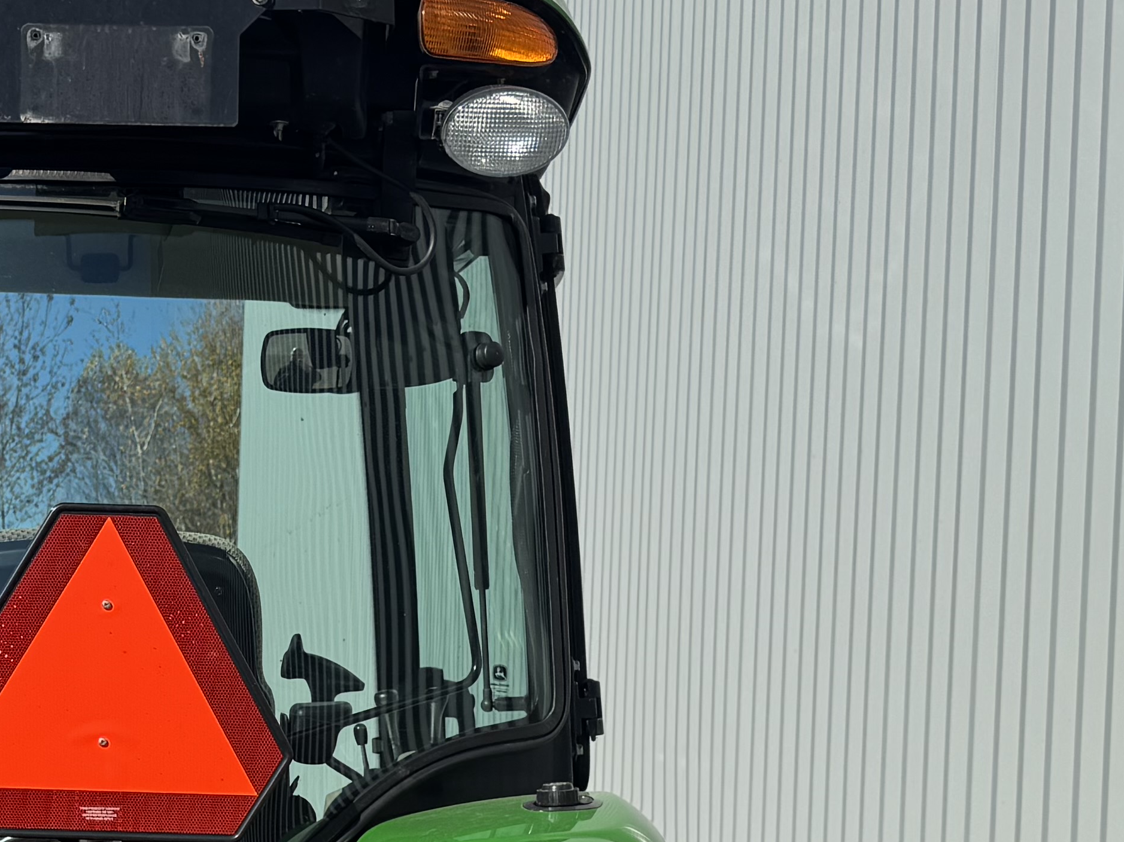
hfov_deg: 25.8
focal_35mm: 73
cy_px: 818
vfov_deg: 19.6
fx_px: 2370
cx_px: 107
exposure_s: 1/5814
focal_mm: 6.76
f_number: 1.78
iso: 80
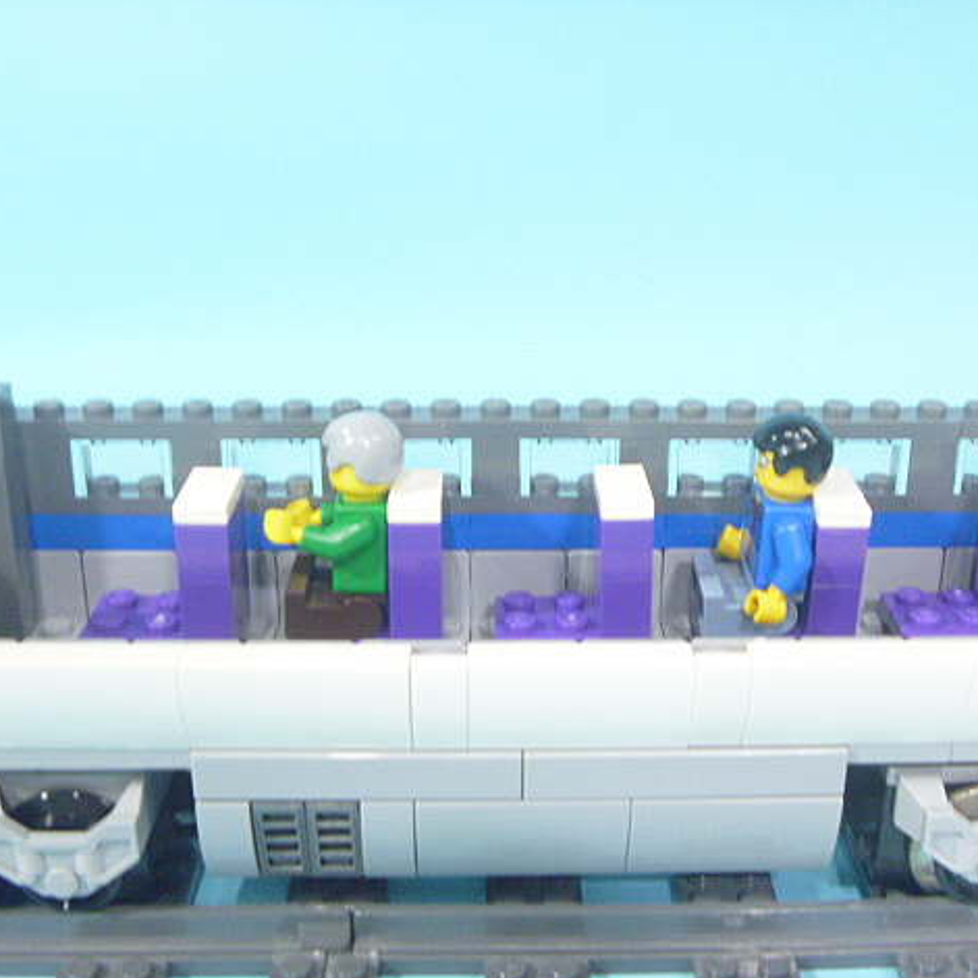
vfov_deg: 40.0
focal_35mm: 42
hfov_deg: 40.0
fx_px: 1343
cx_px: 554
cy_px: 490
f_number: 3.5
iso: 400
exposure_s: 1/13
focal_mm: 6.3
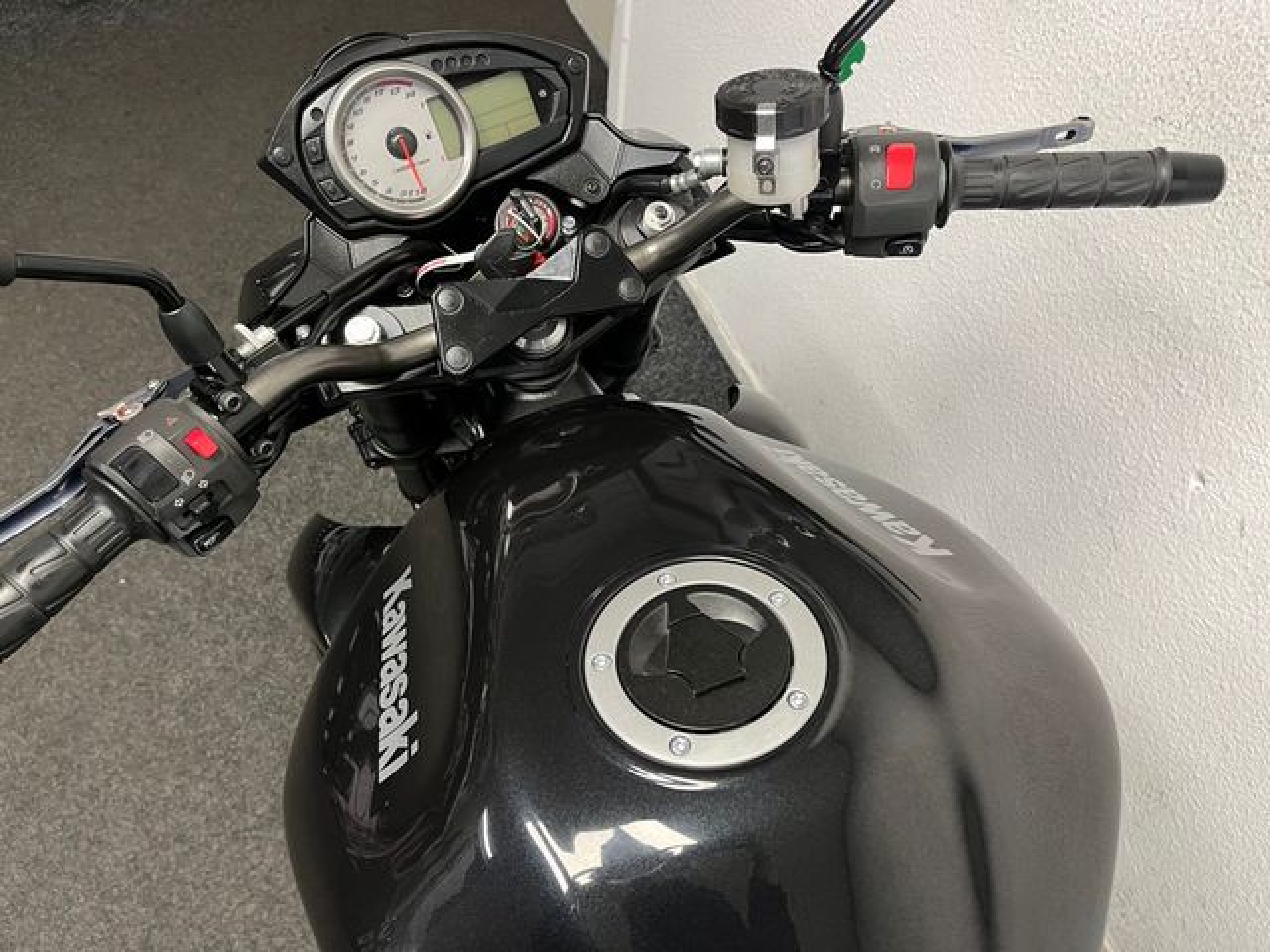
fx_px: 954
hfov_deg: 67.3
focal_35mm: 26
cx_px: 635
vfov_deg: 53.1
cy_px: 476
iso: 160
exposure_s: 1/50
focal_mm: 5.1
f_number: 1.6
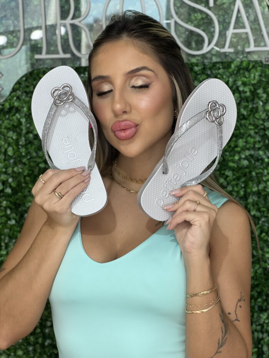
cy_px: 179
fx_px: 798
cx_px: 134
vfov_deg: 25.3
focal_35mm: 77
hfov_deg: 19.1
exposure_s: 1/120
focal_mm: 9
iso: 160
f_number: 2.8
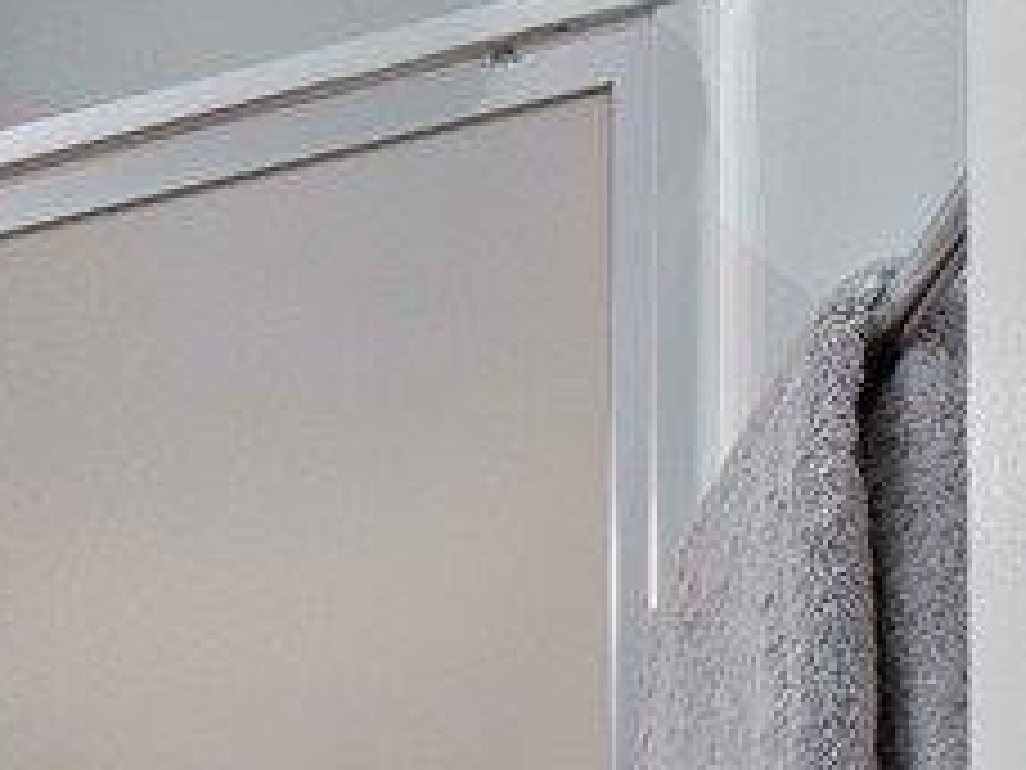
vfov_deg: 15.4
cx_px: -1066
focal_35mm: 72
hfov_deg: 17.9
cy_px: 1635
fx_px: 2134
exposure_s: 1
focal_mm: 8
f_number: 8
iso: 200
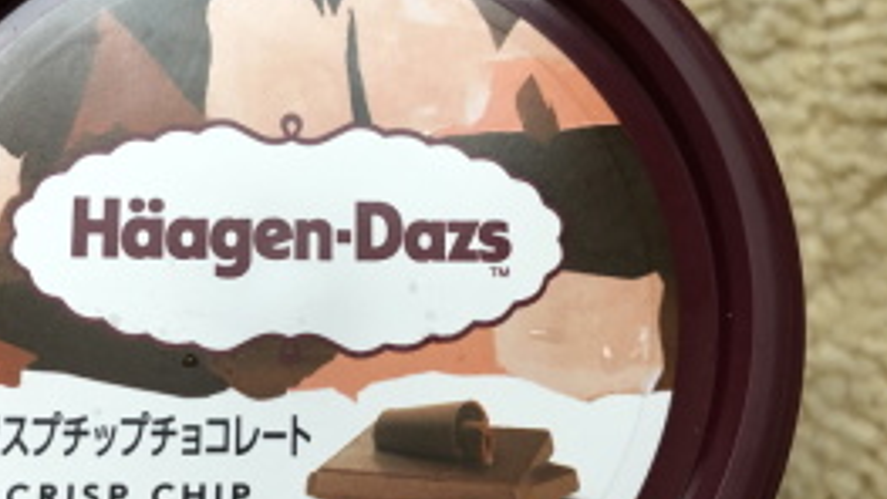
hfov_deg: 35.9
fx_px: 1364
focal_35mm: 58
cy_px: 319
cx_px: 378
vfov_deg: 20.7
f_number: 1.8
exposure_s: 1/15
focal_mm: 3.99
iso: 50
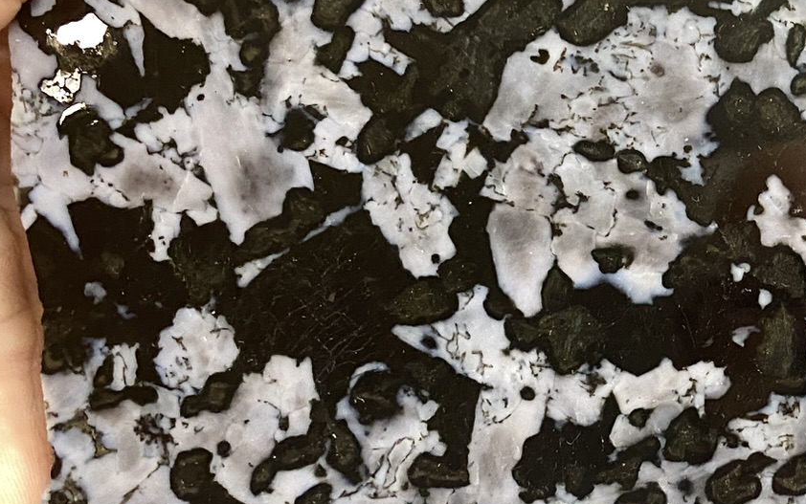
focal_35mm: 67
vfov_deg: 19.4
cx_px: 927
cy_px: 242
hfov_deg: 27.5
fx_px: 1472
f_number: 1.8
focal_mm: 4.25
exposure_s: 1/60
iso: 250
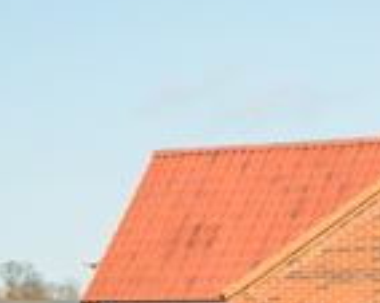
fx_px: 2514
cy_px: 122
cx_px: -781
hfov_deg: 7.5
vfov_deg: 6.9
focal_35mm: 224
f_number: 8
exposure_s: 1/160
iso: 100
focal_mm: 33
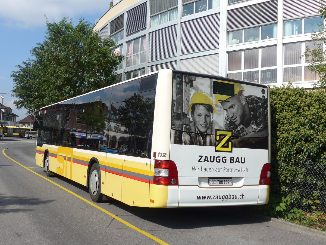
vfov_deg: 35.1
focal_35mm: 41
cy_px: 122
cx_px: 163
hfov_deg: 45.8
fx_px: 386
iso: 80
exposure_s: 1/2000
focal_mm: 8.4
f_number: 2.8
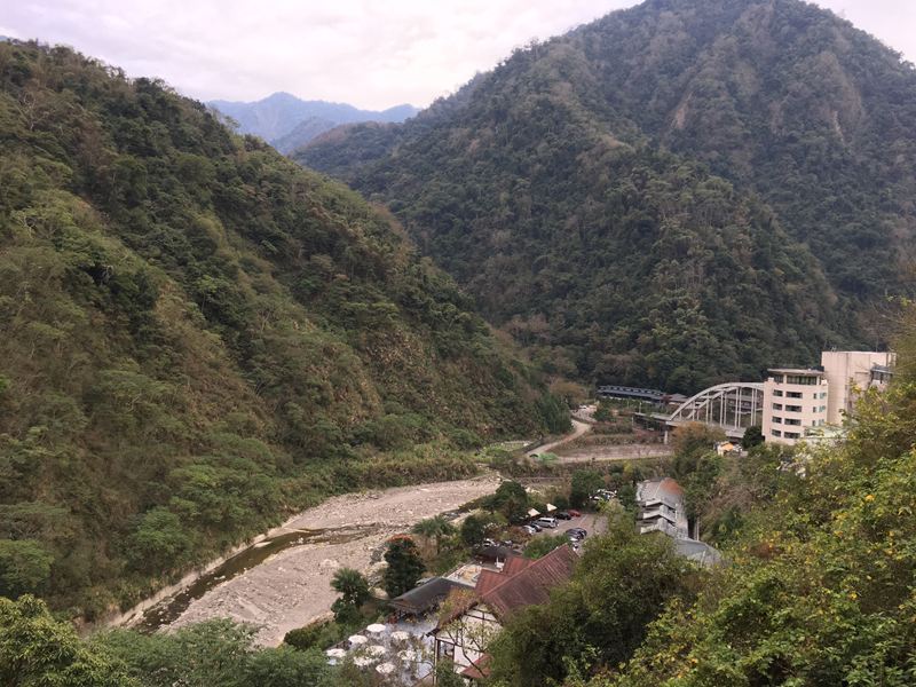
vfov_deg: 48.2
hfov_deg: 61.7
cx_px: 458
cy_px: 344
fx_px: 767
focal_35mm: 29
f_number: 2.2
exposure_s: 1/120
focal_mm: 4.15
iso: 40
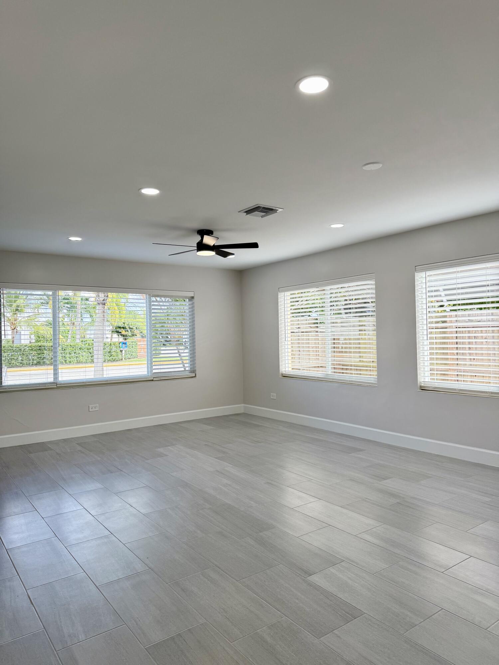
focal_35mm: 24
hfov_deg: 56.8
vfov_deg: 71.6
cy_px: 332
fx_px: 461
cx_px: 250
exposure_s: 1/443
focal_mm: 6.76
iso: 100
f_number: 1.78
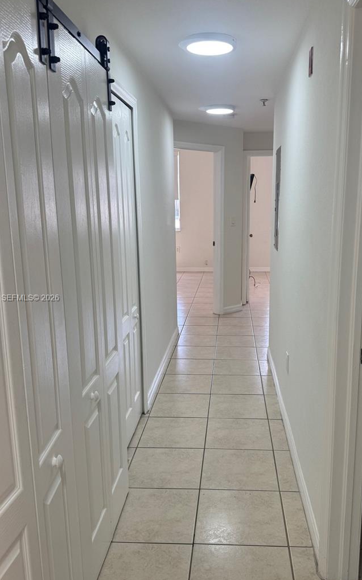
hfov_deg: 41.7
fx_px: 474
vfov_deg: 62.9
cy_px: 299
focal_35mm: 30
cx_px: 210
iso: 50
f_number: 1.78
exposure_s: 1/137
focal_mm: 6.76
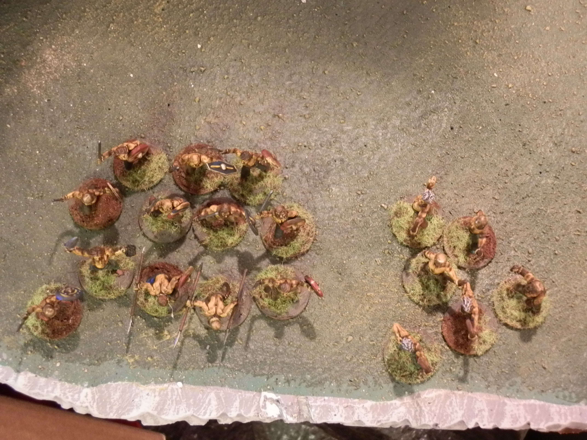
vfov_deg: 24.0
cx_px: 294
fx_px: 1034
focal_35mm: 61
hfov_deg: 31.7
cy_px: 220
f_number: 3.7
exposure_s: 1/8
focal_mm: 10.99
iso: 400
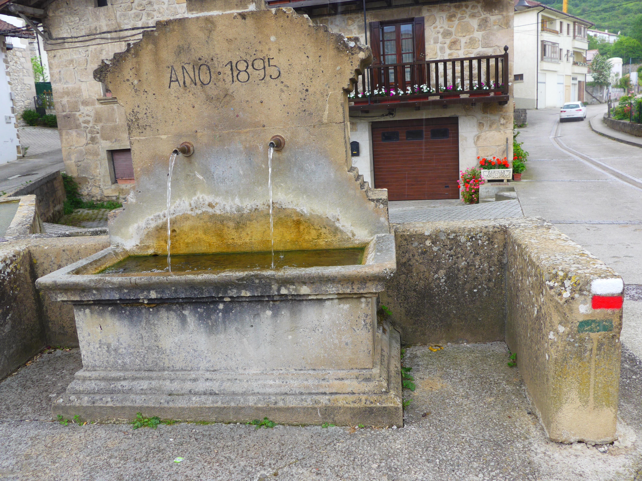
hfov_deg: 63.4
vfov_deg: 49.7
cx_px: 321
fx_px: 519
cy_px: 240
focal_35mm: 28
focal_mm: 6
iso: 80
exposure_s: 1/160
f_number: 2.8
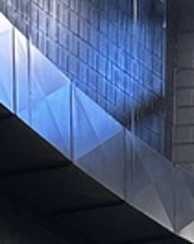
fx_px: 1311
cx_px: 30
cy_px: 750
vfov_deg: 8.7
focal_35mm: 182
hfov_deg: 8.4
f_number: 1.78
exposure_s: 1/60
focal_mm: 6.86
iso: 125
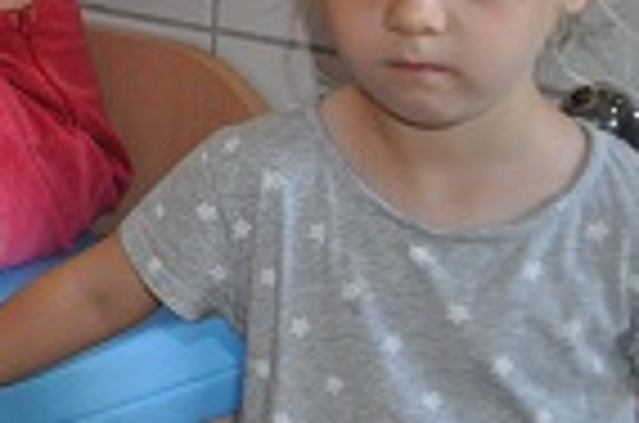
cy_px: -56
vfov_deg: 13.5
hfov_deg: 17.8
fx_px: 1753
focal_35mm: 99
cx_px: -400
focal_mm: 18
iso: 800
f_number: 3.5
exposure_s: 1/60
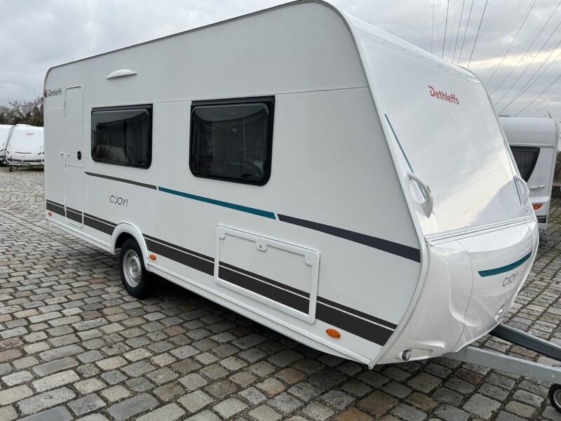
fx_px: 421
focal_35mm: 26
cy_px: 210
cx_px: 280
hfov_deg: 67.3
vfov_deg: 53.1
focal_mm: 5.7
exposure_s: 1/121
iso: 125
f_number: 1.5
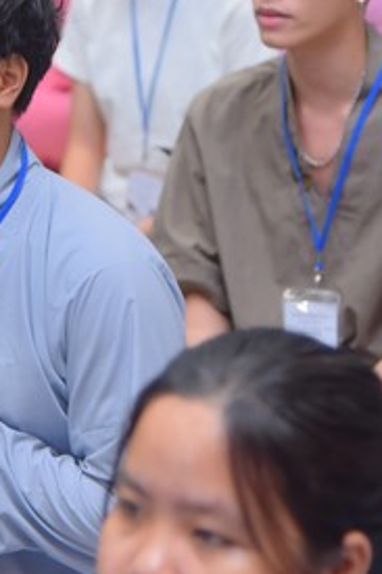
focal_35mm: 177
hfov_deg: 7.7
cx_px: 37
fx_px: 2821
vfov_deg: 11.6
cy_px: 180
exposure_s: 1/100
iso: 1250
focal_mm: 75
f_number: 4
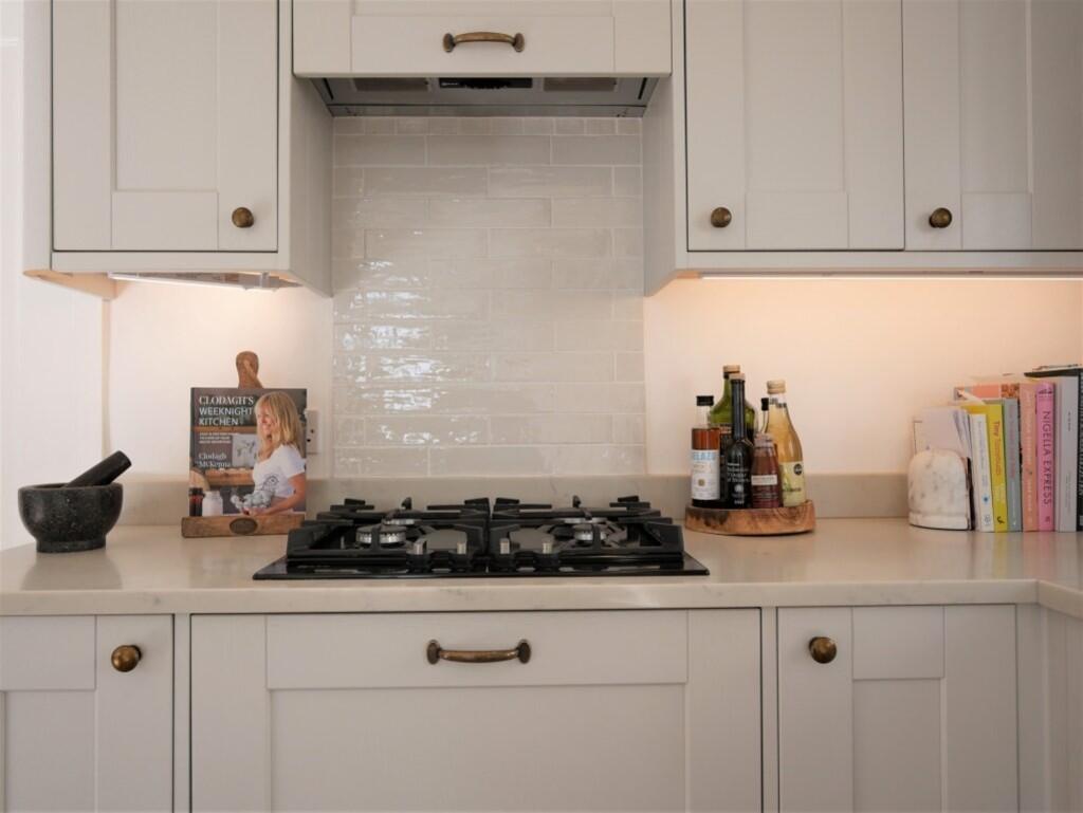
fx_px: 814
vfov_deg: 53.1
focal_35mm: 26
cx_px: 542
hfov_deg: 67.3
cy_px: 406
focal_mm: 13
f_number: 4.5
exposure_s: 1/160
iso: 200
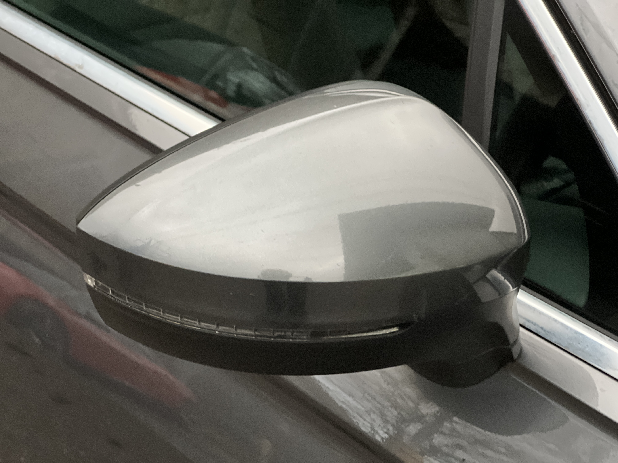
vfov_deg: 19.1
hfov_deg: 25.3
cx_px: 309
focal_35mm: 77
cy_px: 232
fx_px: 1375
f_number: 2.8
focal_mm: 9
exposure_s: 1/40
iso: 400
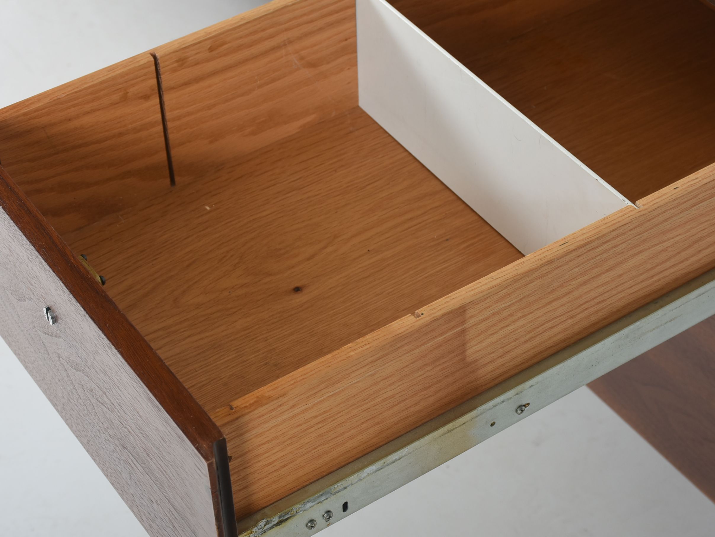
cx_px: 377
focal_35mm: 81
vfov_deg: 18.3
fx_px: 1665
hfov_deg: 24.2
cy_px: 259
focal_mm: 45
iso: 200
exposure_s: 1/200
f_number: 9
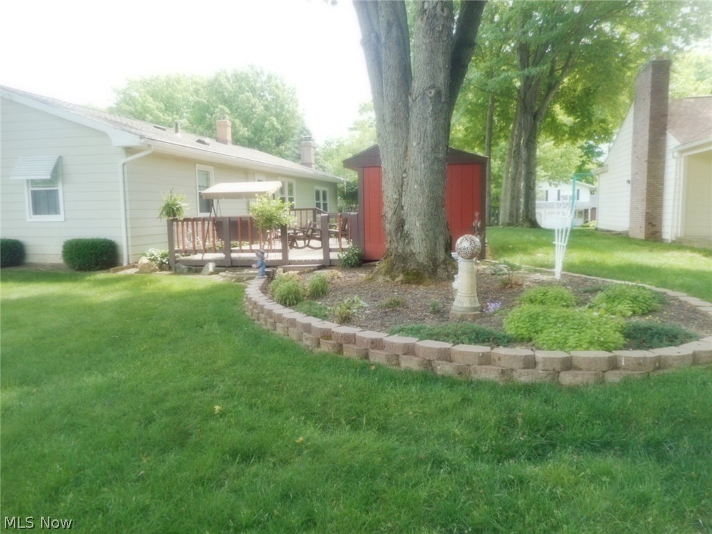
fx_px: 514
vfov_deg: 54.9
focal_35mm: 25
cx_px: 356
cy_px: 267
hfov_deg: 69.4
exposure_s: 1/80
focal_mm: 4.5
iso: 80
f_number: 3.7
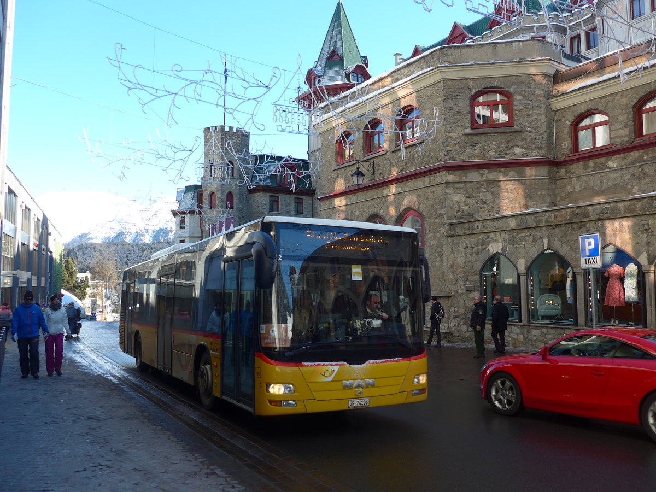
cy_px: 246
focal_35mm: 29
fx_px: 550
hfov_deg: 61.7
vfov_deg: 48.2
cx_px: 328
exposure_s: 1/400
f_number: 2.8
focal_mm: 6
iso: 80
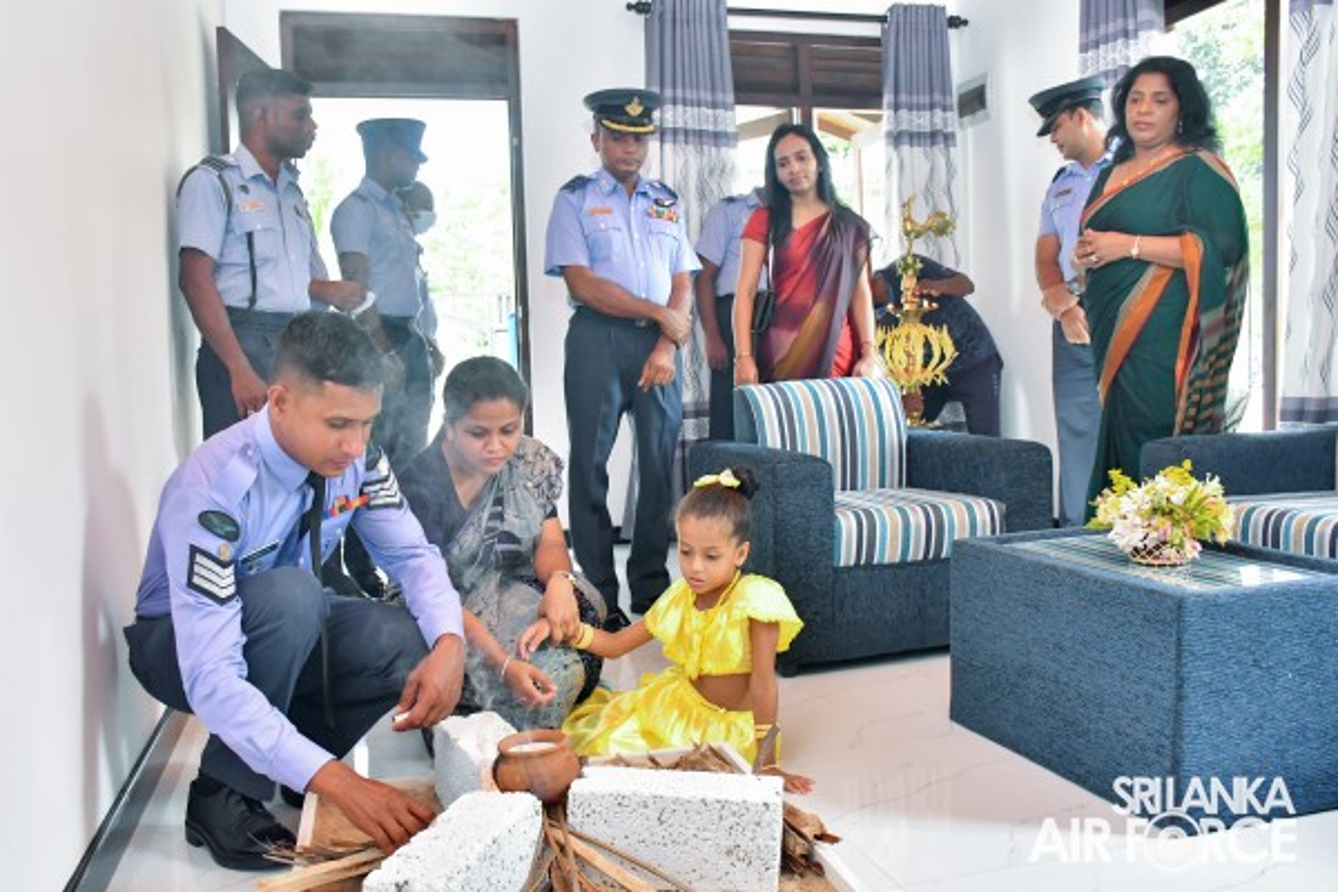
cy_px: 446
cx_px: 669
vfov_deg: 43.6
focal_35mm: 30
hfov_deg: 61.9
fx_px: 1115
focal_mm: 20
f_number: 7.1
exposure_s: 1/250
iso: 2500
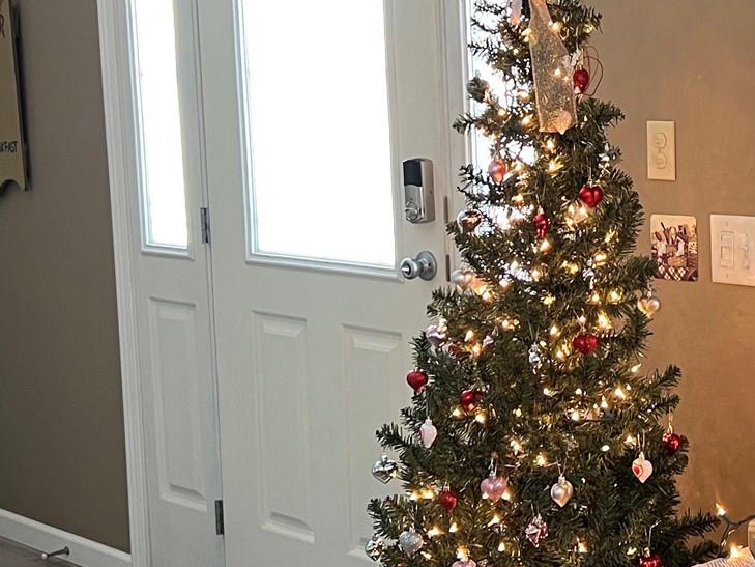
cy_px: 243
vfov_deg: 20.2
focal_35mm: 73
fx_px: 1592
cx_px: 671
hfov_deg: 25.9
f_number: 1.5
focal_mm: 5.7
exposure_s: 1/60
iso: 200
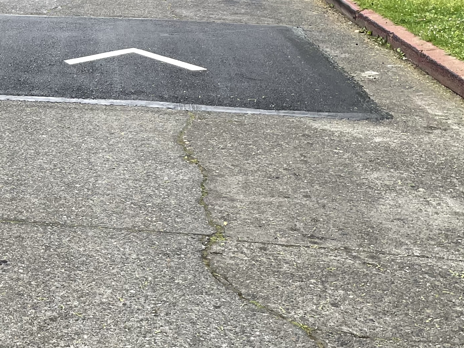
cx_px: -57
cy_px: 190
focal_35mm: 75
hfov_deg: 24.2
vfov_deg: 19.6
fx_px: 1005
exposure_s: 1/121
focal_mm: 4.2
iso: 40
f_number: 1.6
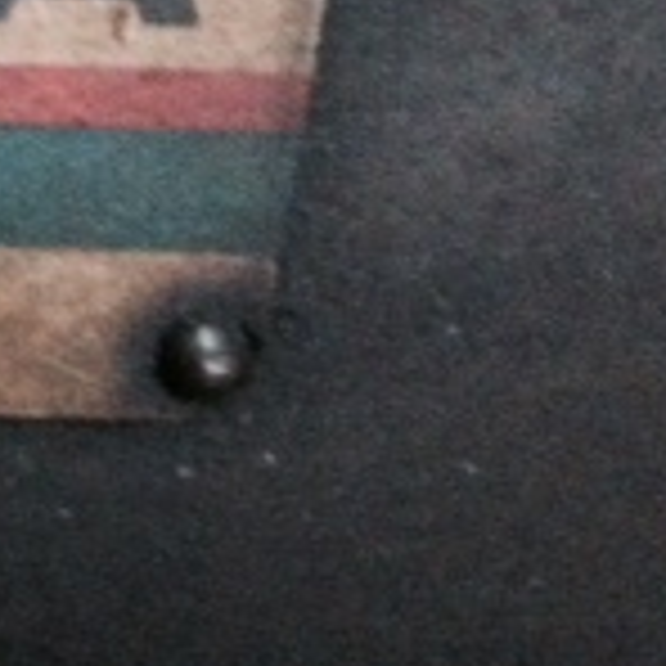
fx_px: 2743
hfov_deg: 12.3
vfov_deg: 13.2
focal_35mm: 126
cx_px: -639
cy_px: -274
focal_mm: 4.12
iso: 800
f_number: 2.4
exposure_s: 1/15
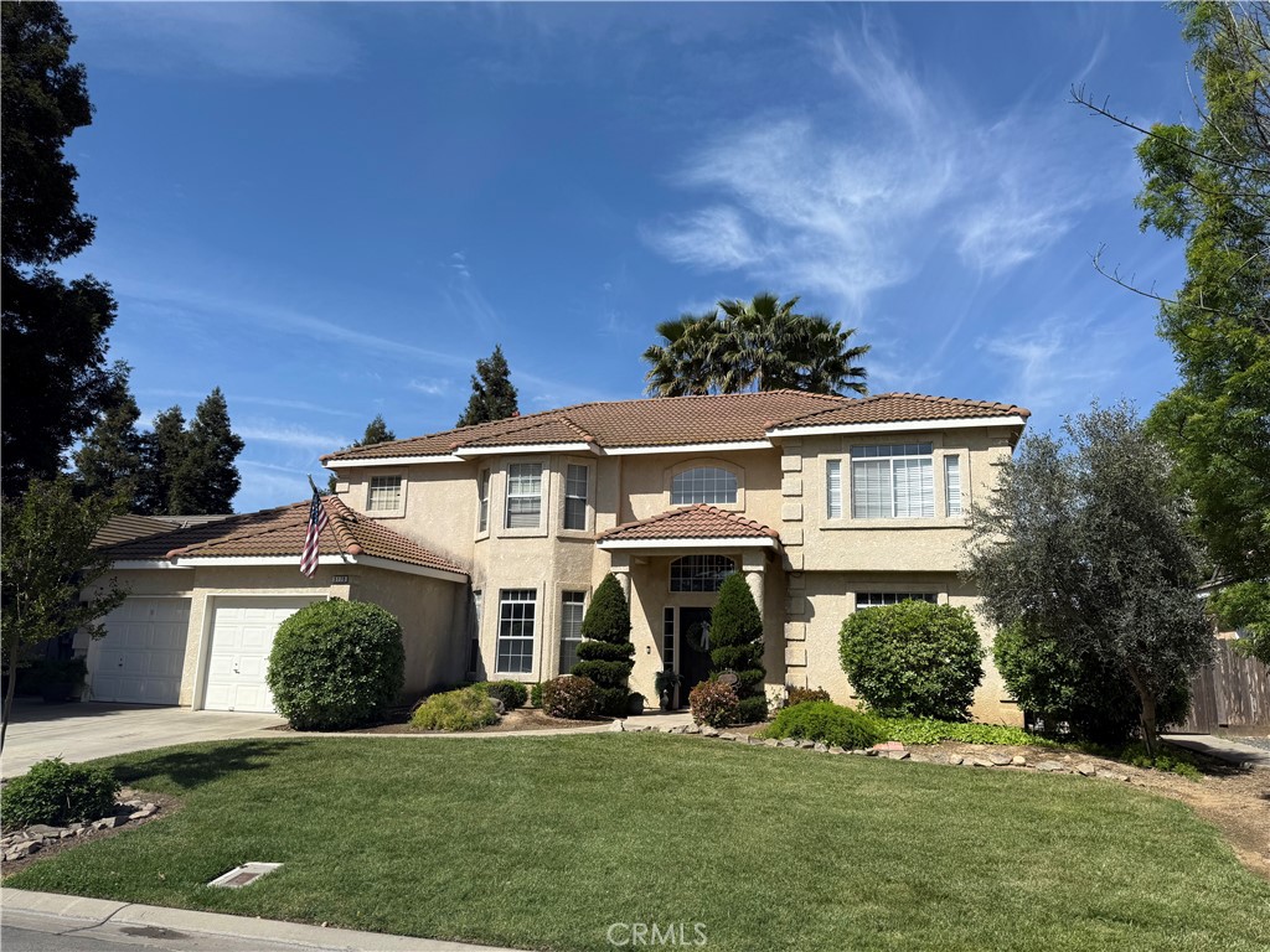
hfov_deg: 71.6
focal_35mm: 24
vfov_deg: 56.8
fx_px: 881
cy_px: 476
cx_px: 635
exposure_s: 1/5714
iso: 80
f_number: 1.78
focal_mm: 6.76
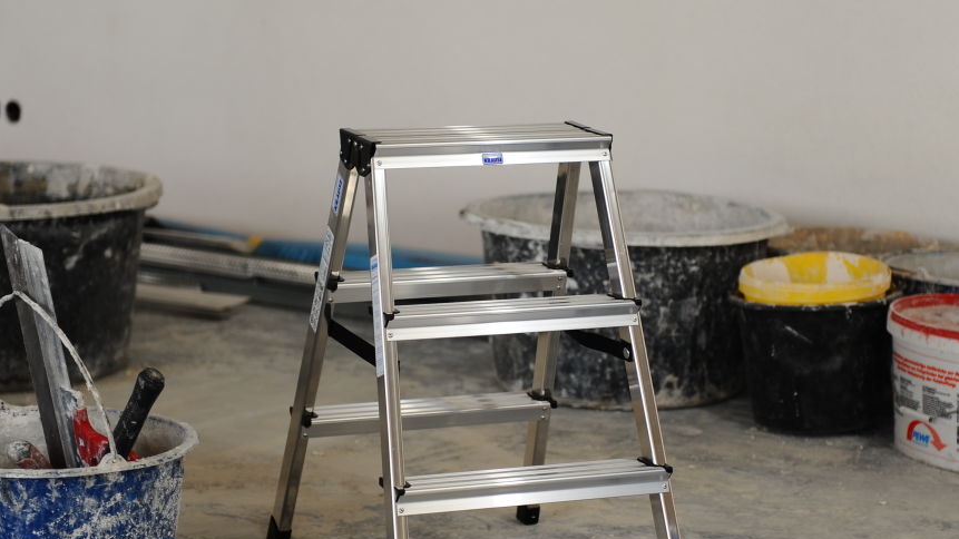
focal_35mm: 109
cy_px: 278
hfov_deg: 19.6
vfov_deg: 11.1
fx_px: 2771
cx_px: 587
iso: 200
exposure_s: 1/80
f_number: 2.8
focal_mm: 70
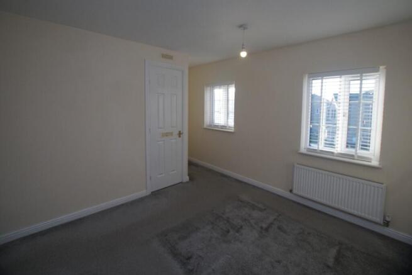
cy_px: 138
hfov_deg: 100.4
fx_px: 172
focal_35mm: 15
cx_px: 206
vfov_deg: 77.4
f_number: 4
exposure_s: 1/160
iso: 320
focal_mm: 10
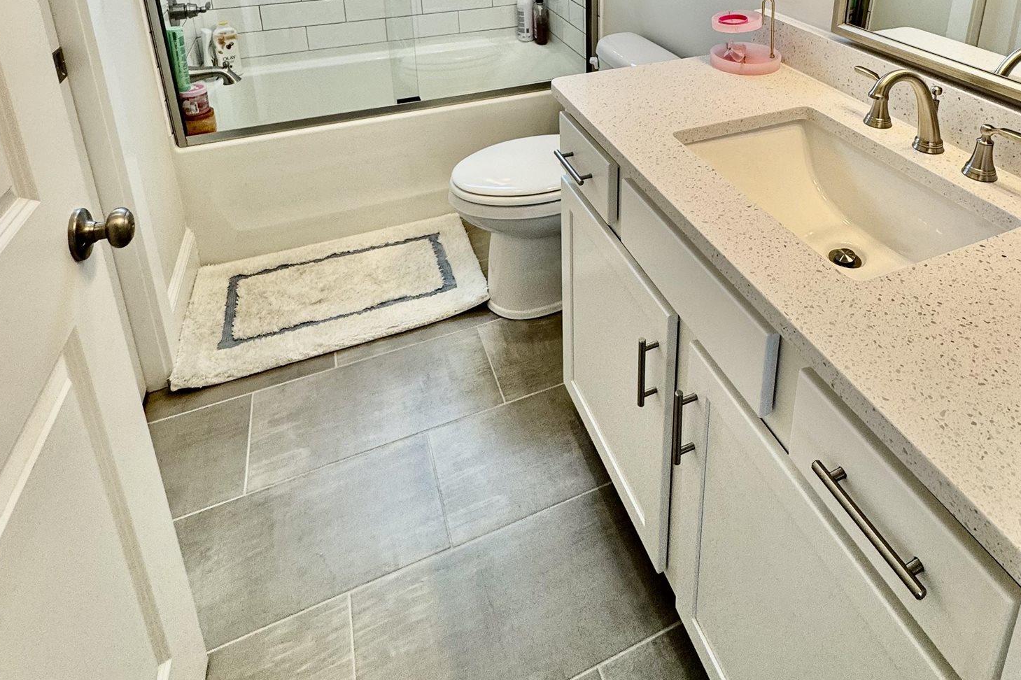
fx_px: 652
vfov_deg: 47.6
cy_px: 31
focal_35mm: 23
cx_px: 594
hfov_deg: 75.5
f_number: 2.2
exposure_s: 1/120
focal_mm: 2.22
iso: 80
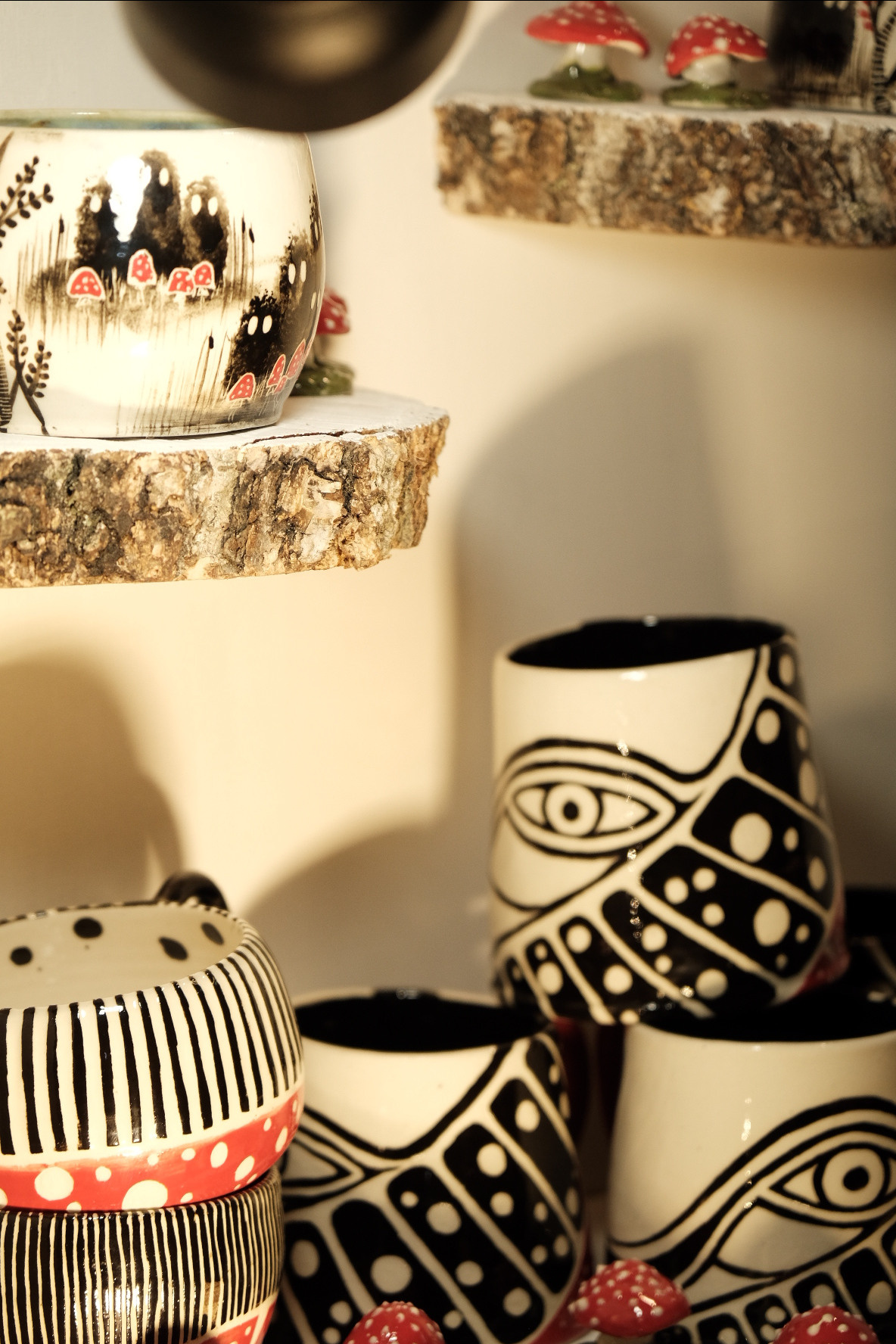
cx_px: 448
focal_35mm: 120
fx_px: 4480
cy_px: 672
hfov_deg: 11.4
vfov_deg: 17.1
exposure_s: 1/500
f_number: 4
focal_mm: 80
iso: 1000
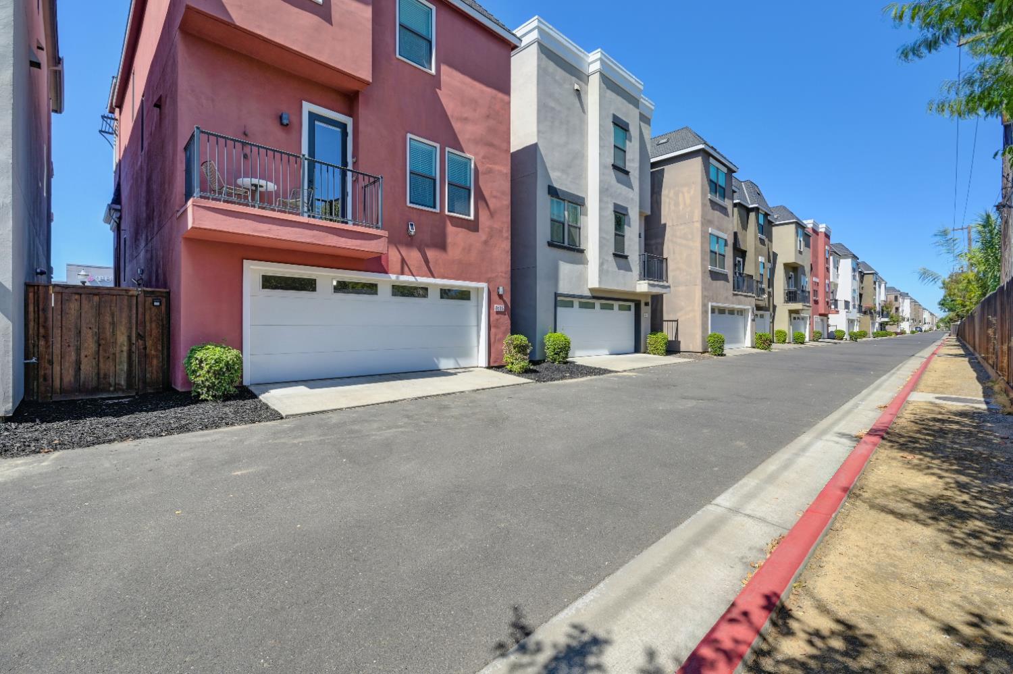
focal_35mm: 16
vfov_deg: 75.4
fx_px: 436
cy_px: 337
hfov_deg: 98.6
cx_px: 506
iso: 500
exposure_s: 1/500
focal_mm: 15.5
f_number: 11
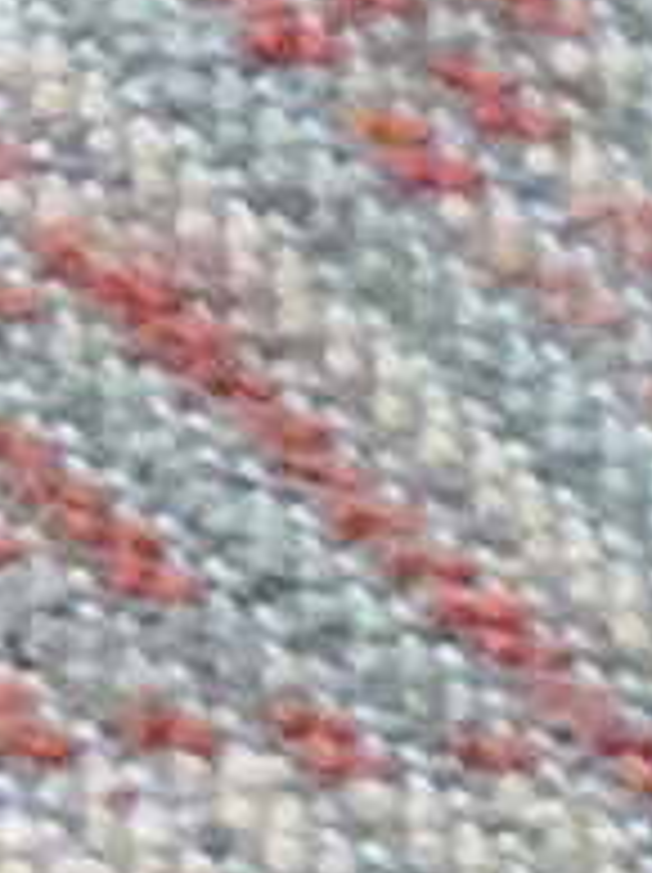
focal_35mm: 248
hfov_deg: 4.5
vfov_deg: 6.8
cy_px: 3123
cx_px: 3988
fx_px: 6242
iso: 1250
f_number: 3.5
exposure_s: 1/160
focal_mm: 4.1
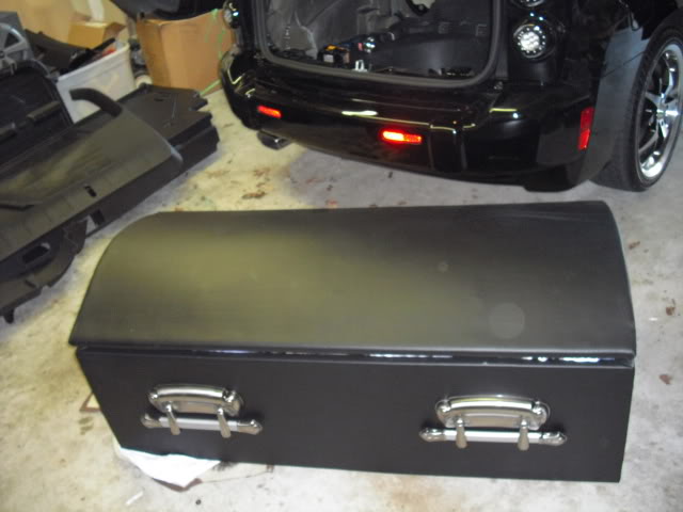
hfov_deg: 49.0
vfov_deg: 37.7
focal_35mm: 38
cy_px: 256
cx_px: 342
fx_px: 750
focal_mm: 6.2
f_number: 2.8
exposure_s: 1/100
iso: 400
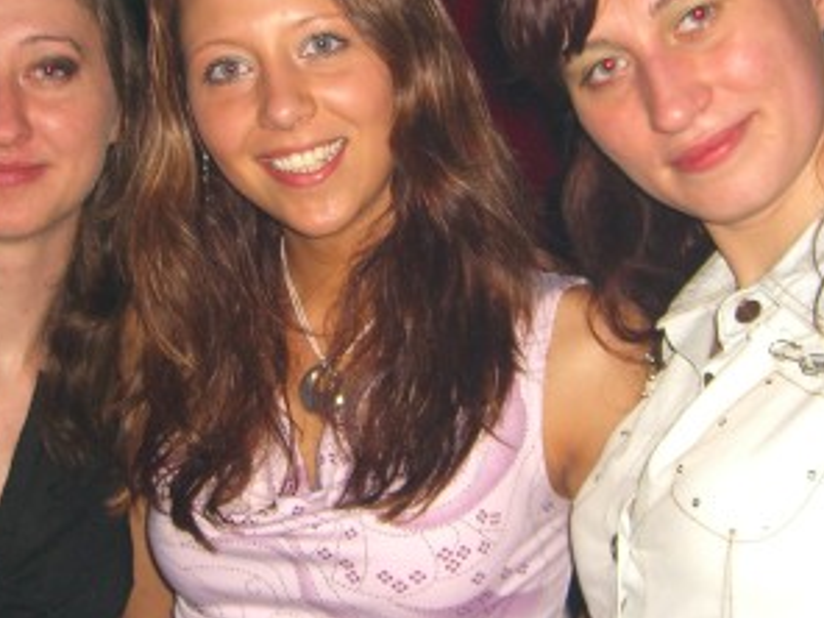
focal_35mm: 77
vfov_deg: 19.1
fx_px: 1833
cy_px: 223
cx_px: 348
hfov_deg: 25.3
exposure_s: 1/60
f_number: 2.8
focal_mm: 7.9
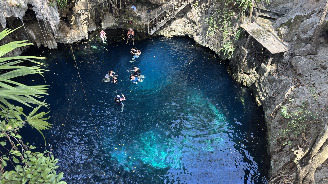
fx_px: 235
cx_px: 167
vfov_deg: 42.8
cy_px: 78
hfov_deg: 69.9
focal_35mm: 27
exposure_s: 1/122
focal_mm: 6.76
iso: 125
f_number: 1.78
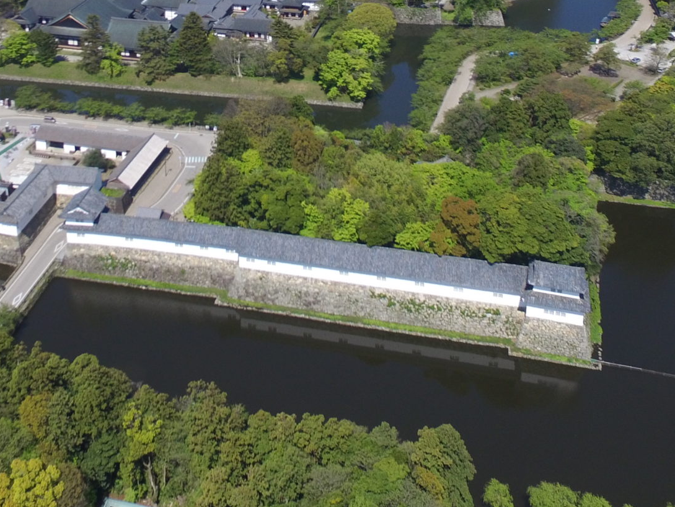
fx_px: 917
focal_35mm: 47
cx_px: 251
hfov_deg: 40.1
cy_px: -23
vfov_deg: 28.6
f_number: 2.8
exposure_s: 1/1035
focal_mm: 3.61
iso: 100
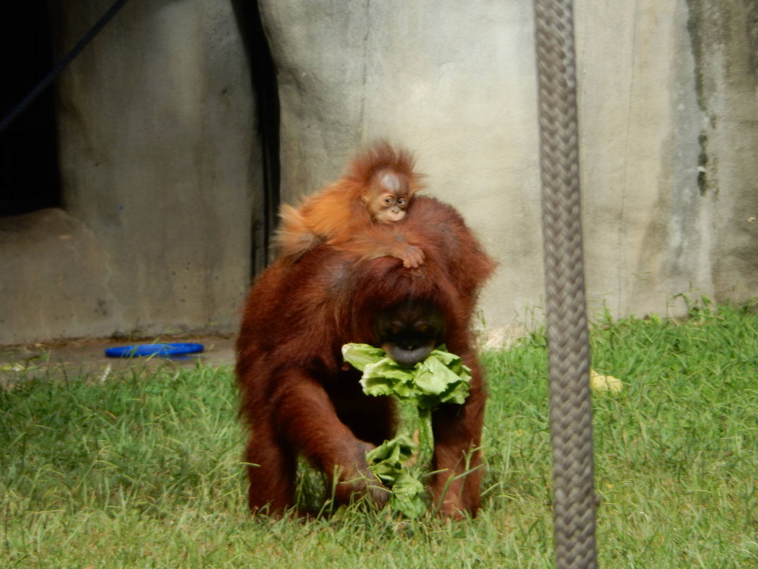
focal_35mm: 550
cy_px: 284
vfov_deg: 2.7
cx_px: 379
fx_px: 12044
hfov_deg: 3.6
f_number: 6.3
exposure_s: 1/125
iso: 125
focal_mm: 99
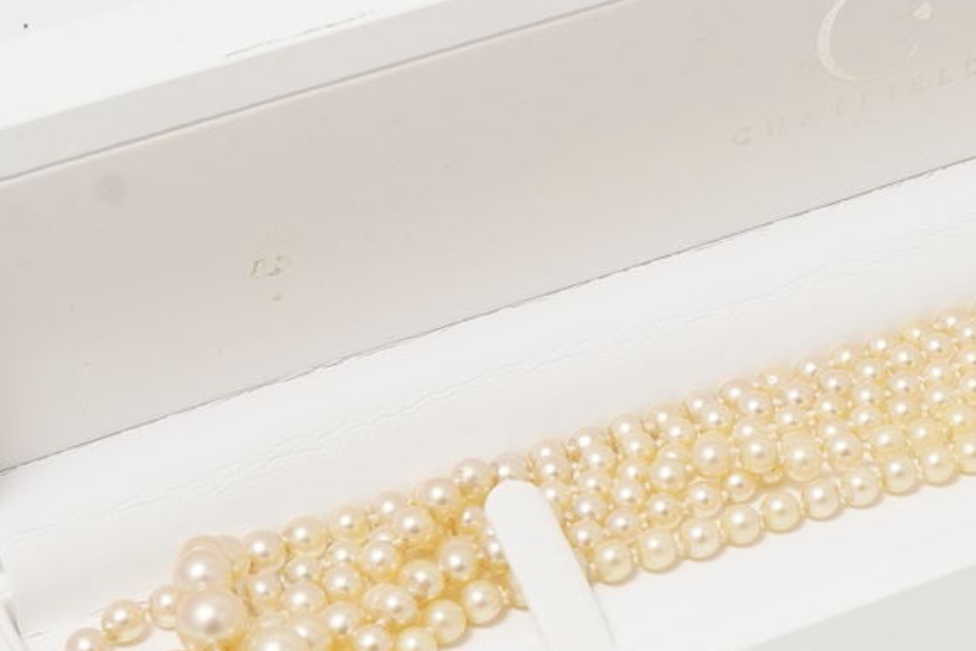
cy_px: 184
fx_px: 3823
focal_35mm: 141
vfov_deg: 9.7
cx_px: 926
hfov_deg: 14.4
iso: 250
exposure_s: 1/125
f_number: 20
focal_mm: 30
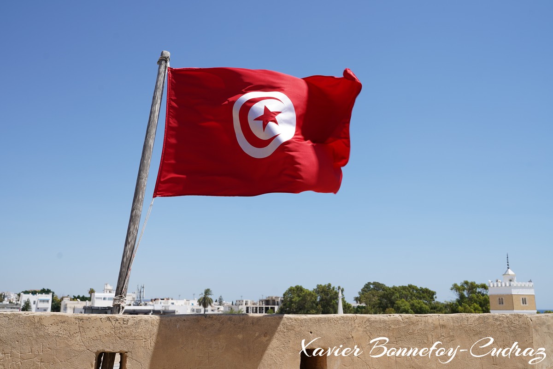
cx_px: 276
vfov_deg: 41.1
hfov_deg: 58.7
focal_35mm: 32
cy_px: 184
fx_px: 492
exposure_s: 1/320
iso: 100
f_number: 8
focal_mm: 32
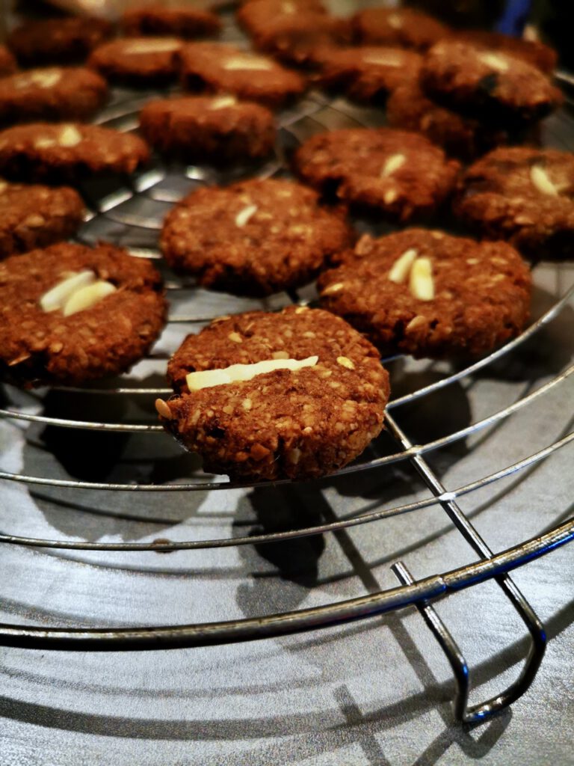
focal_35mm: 27
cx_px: 287
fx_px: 597
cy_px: 383
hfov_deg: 51.4
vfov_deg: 65.3
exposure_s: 1/50
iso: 250
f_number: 1.6
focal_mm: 5.56
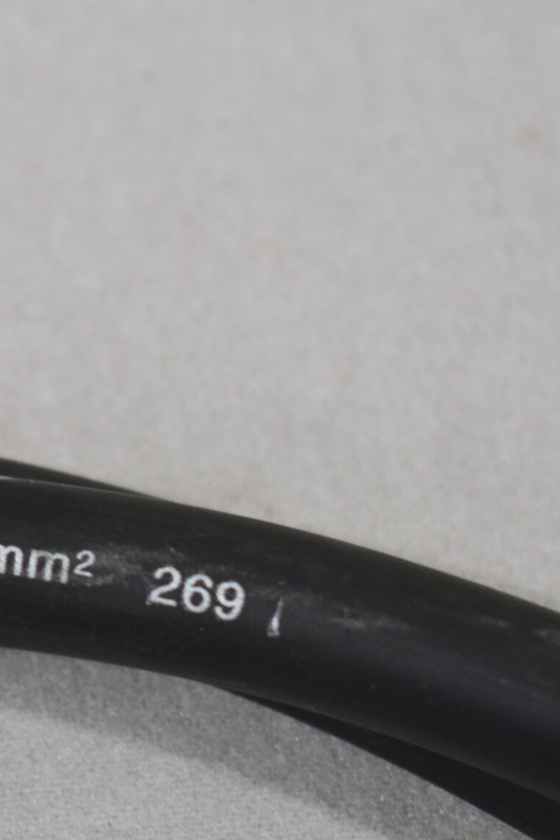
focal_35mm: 183
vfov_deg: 11.2
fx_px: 4271
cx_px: -318
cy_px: 519
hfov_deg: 7.4
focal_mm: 55
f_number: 5.6
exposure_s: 1/60
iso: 400
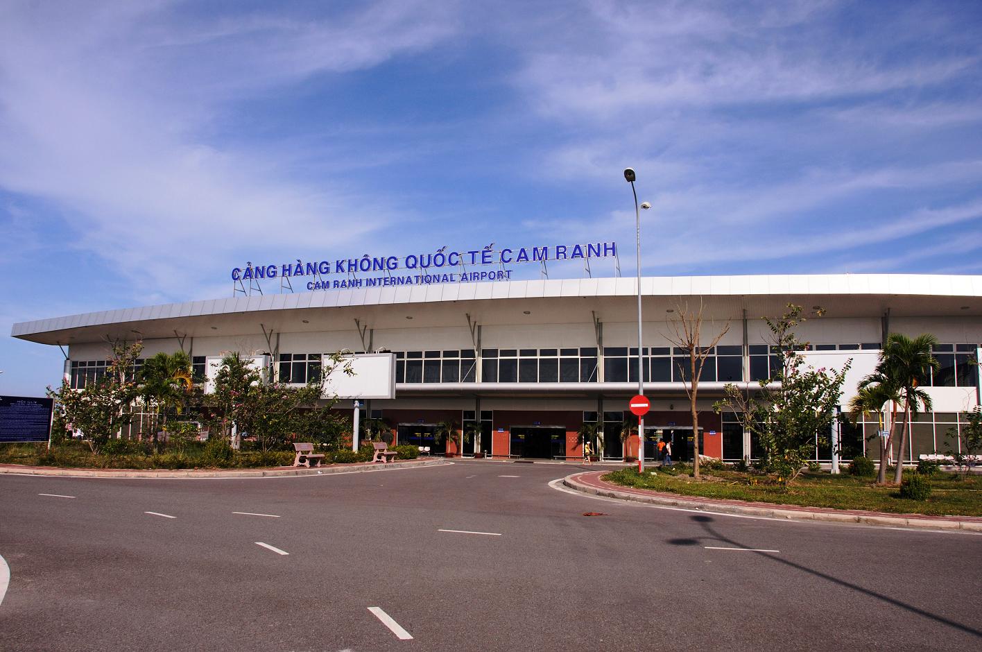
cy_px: 326
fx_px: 735
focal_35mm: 27
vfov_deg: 47.8
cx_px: 491
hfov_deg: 67.5
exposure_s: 1/500
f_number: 11
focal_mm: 18
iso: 200
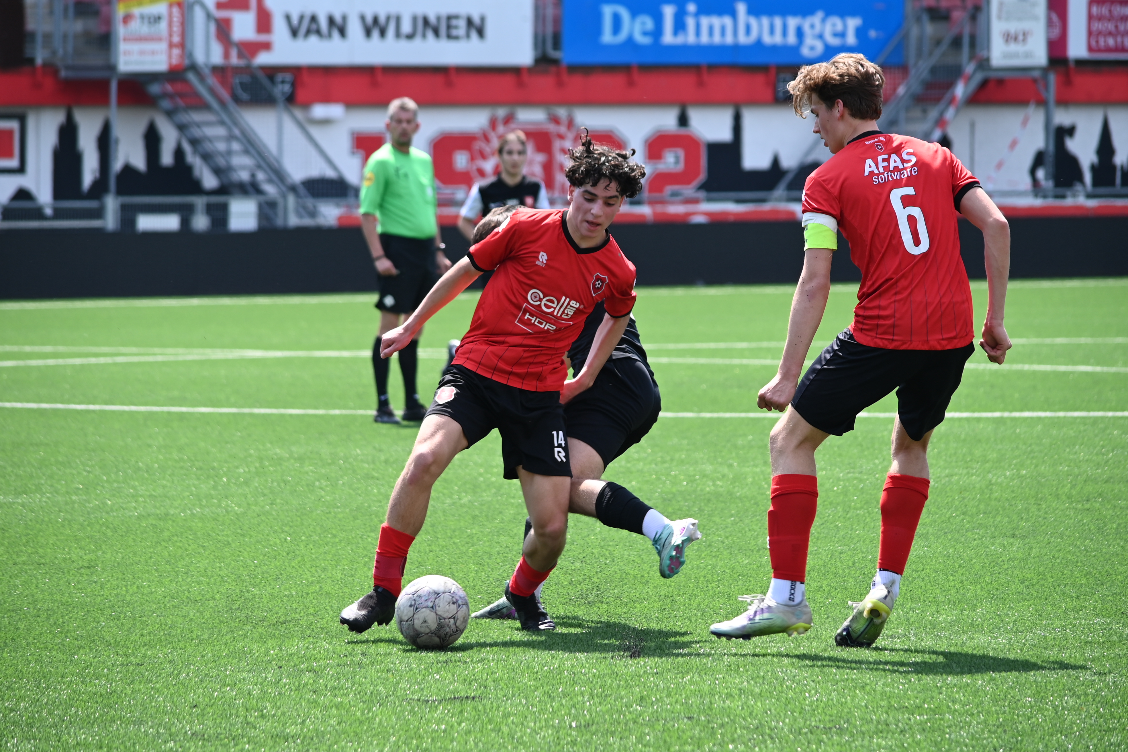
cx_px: 564
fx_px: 7269
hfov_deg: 8.9
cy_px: 376
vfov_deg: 5.9
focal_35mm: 232
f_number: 5.6
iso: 200
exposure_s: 1/500
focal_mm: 155
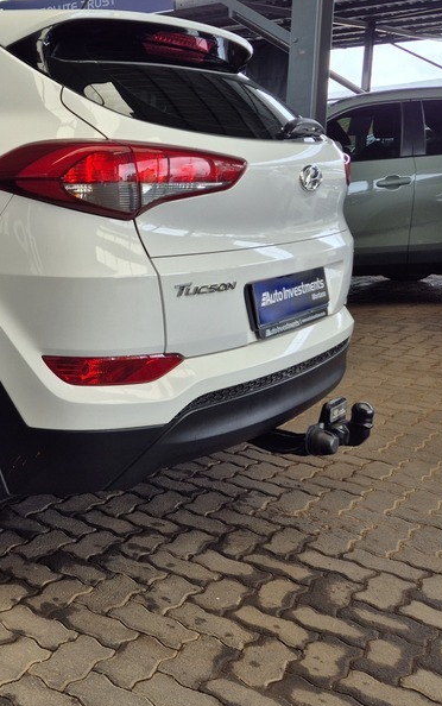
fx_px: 808
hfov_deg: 28.3
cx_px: -20
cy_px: 273
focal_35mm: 42
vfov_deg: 46.8
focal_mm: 5.4
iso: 25
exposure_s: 1/356
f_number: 1.8
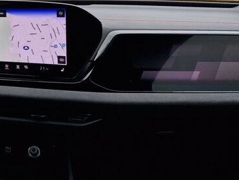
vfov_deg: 25.6
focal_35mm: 54
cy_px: -1
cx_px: -37
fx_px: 373
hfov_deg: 30.8
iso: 50
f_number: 1.8
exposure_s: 1/215
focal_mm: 5.54
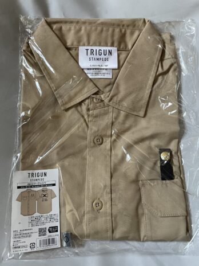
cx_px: 100
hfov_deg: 53.1
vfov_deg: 67.3
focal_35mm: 26
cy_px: 133
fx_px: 199
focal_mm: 4.2
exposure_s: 1/75
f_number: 1.6
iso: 125
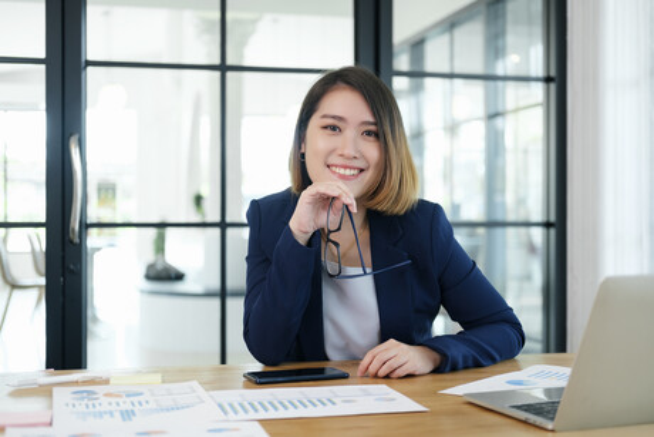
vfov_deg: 25.5
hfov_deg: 37.5
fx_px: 963
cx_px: 327
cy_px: 218
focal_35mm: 53
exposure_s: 1/125
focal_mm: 35
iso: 250
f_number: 2
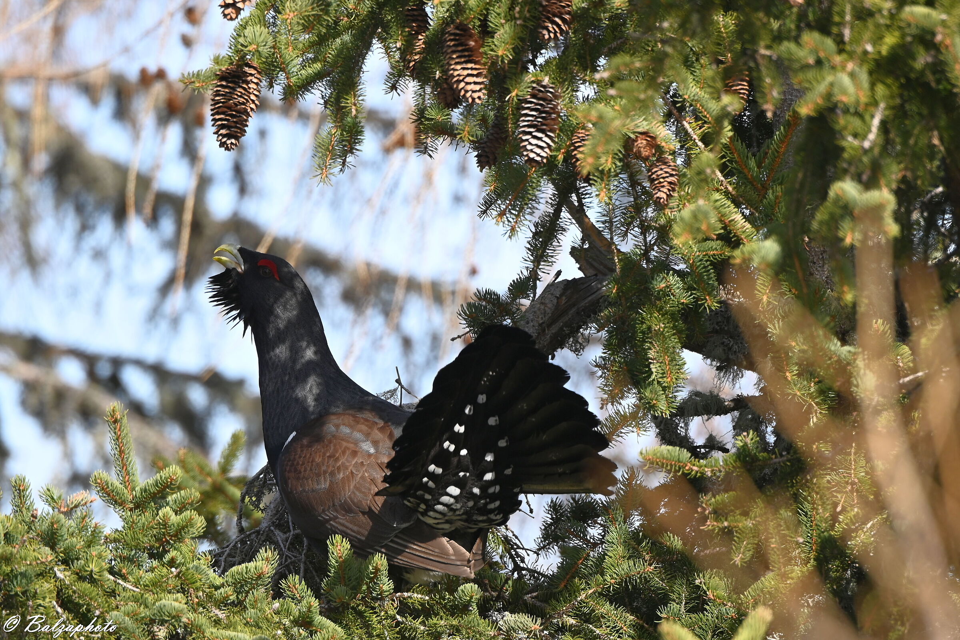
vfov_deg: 2.3
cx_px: 480
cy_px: 320
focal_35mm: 600
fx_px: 15999
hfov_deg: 3.4
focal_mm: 400
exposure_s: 1/640
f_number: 5.6
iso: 250
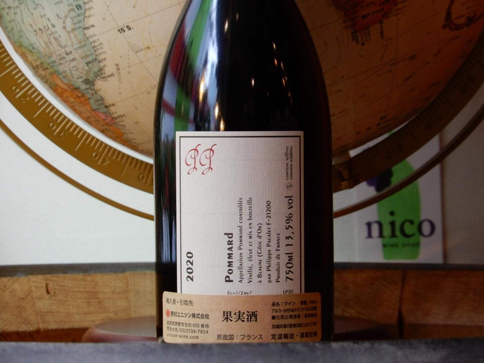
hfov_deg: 11.0
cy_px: 182
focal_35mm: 180
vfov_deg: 8.2
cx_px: 242
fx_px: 2517
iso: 320
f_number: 5.6
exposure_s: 1/60
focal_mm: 32.1
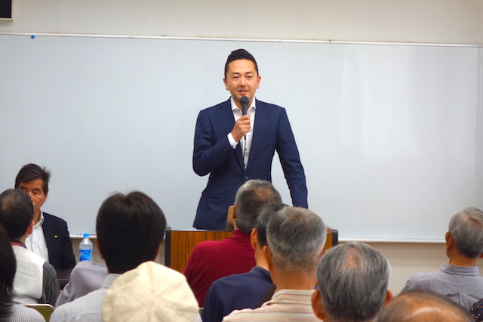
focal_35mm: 94
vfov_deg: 14.5
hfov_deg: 21.7
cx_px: 242
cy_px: 161
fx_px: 1260
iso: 400
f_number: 4.9
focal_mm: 34.94
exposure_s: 1/100
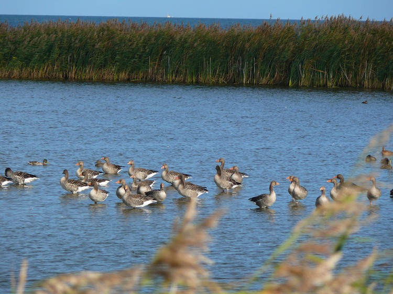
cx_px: 196
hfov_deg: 5.9
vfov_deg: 4.4
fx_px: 3813
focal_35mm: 336
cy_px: 147
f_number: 4.5
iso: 100
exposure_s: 1/200
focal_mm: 71
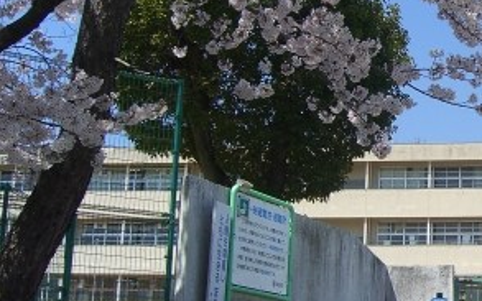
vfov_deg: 14.8
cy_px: 122
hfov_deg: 22.3
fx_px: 1156
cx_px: 525
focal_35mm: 88
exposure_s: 1/200
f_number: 8
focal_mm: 7.9
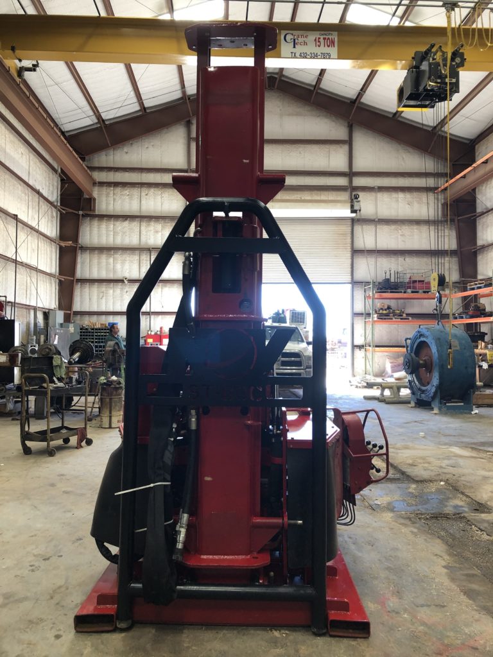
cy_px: 328
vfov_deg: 63.4
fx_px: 532
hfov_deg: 49.7
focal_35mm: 28
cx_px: 246
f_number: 1.8
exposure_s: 1/30
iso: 20
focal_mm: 4
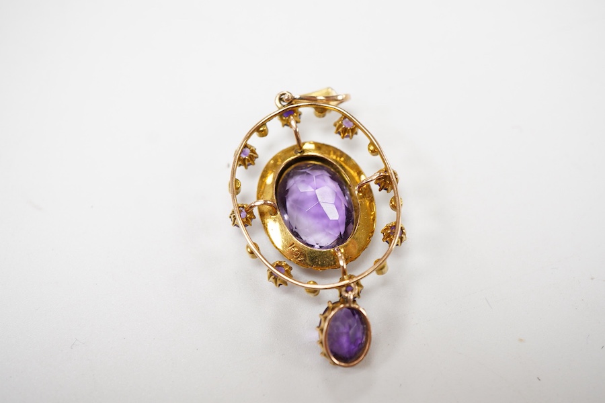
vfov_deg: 29.9
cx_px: 302
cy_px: 202
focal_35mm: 45
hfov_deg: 43.6
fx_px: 756
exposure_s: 1/125
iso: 1250
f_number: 9
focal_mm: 30
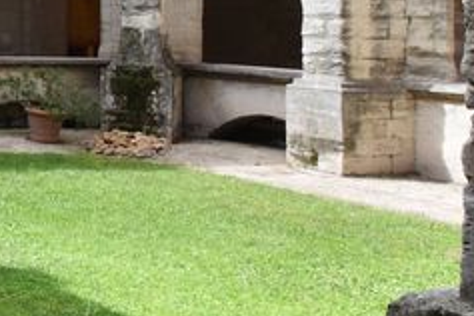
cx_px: -296
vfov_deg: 17.8
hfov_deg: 21.5
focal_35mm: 73
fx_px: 964
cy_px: -54
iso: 360
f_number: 8
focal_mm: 11
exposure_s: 1/250
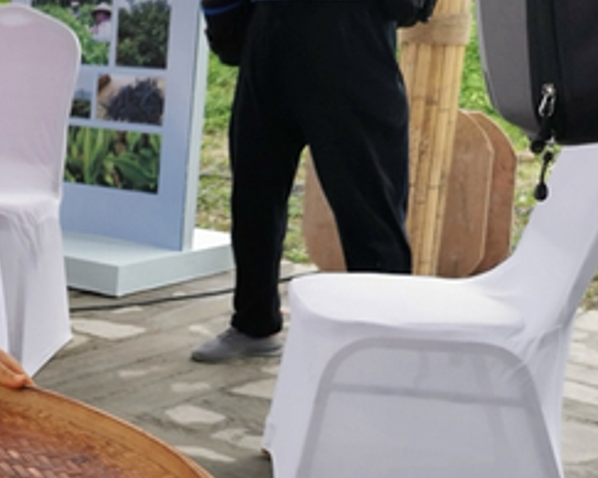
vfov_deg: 20.0
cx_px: -103
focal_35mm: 76
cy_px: 361
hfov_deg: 23.2
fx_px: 1344
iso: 50
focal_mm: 5.58
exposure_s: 1/458
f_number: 1.8
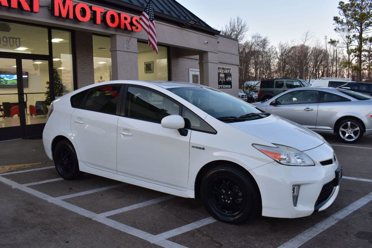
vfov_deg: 46.4
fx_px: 289
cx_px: 190
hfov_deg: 65.5
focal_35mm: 28
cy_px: 121
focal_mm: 18
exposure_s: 1/50
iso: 400
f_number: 8
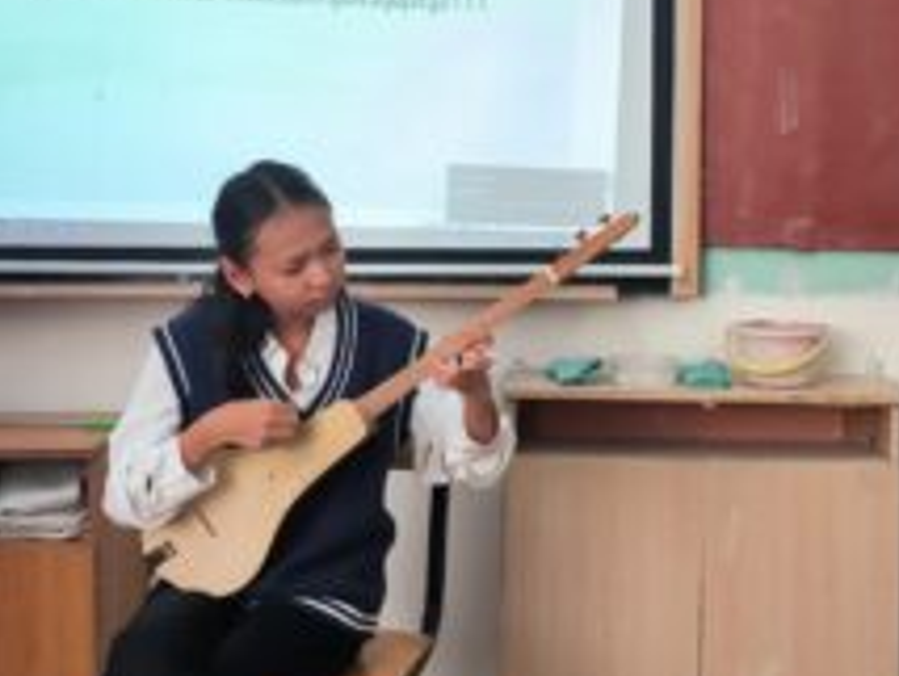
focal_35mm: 56
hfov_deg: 33.8
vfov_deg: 25.9
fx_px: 1456
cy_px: 183
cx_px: 639
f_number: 1.7
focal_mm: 5.24
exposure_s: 1/90
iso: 292
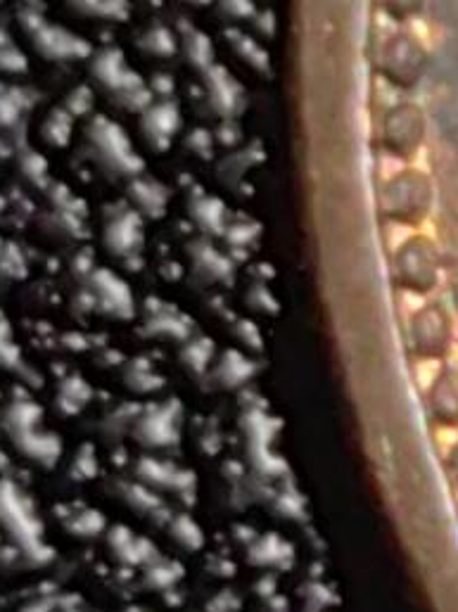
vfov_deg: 3.4
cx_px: 1592
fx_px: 10249
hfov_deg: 2.5
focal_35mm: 580
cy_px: 9
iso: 80
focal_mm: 5.75
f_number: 2
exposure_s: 1/100
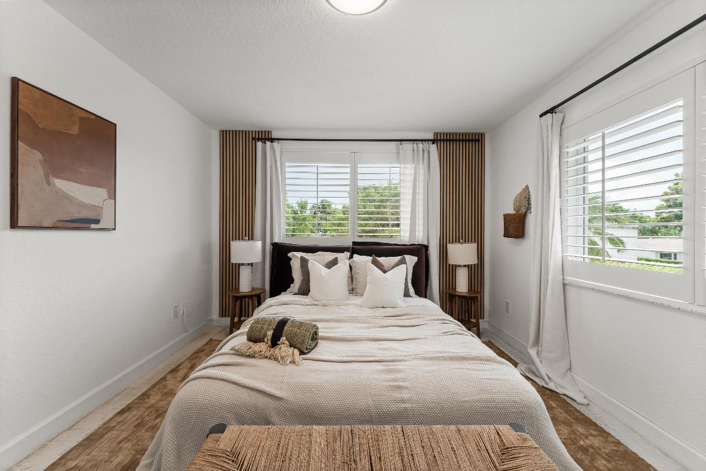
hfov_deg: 104.3
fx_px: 275
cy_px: 236
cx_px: 353
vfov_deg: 81.2
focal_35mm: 14
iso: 100
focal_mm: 14
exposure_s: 1/8
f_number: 8
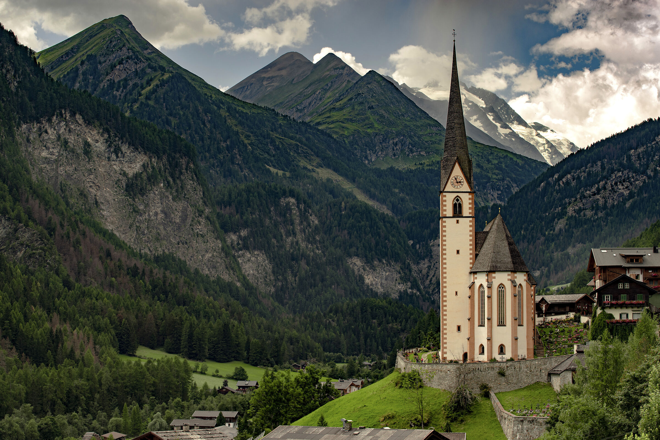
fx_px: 1284
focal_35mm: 70
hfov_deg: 28.8
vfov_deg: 19.5
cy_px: 220
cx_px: 330
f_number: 8
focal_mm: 70
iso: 200
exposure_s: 1/200
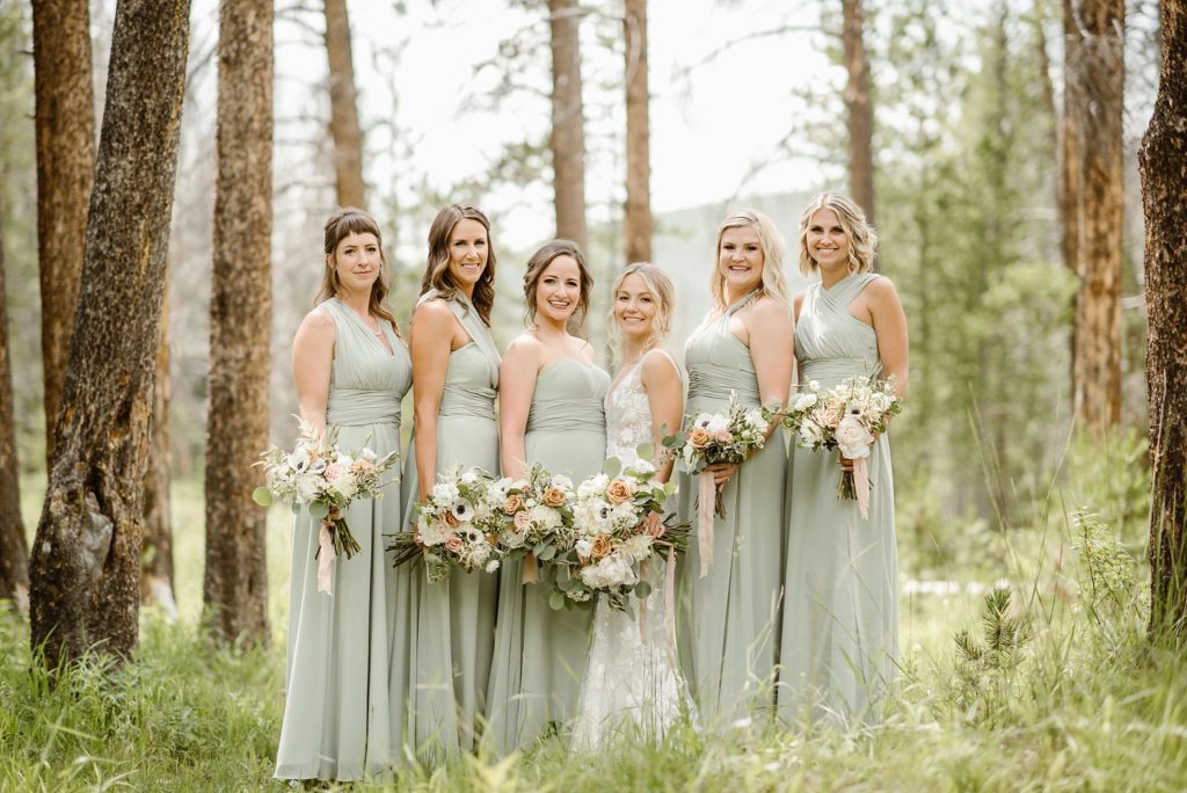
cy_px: 396
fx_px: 2804
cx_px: 594
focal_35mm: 85
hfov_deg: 23.9
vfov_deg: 16.1
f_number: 2
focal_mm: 85
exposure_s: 1/1250
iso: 200
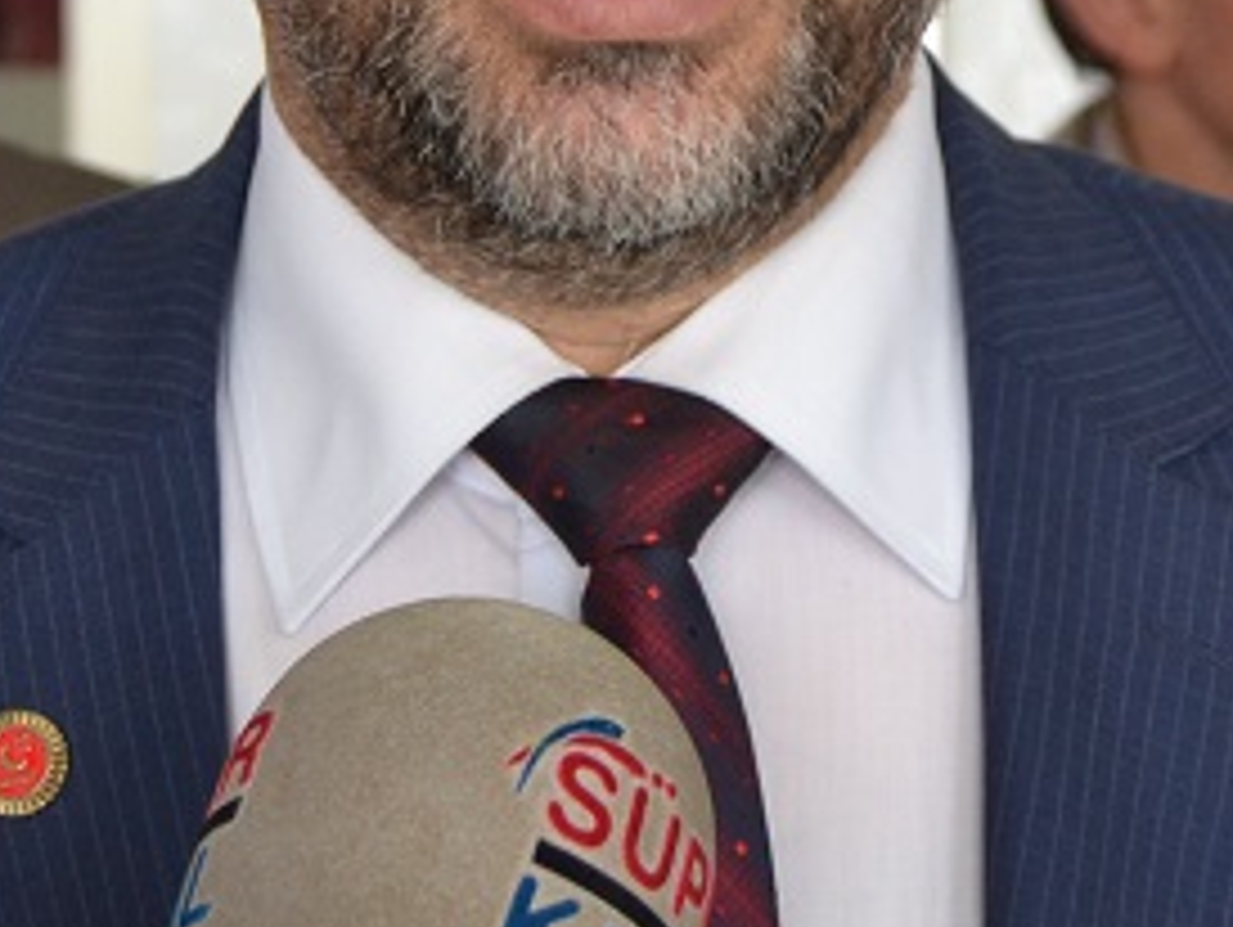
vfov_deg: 11.7
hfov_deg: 15.6
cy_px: 182
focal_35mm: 126
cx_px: 644
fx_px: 4492
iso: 900
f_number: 4
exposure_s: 1/60
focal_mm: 26
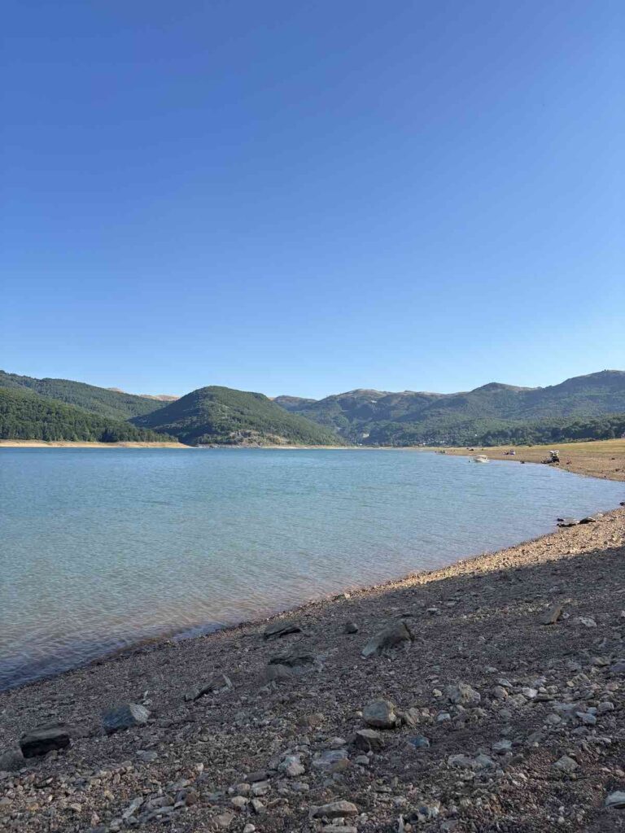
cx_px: 312
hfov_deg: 53.1
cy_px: 416
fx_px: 626
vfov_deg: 67.3
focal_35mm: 26
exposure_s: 1/2513
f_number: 1.6
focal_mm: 5.96
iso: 50
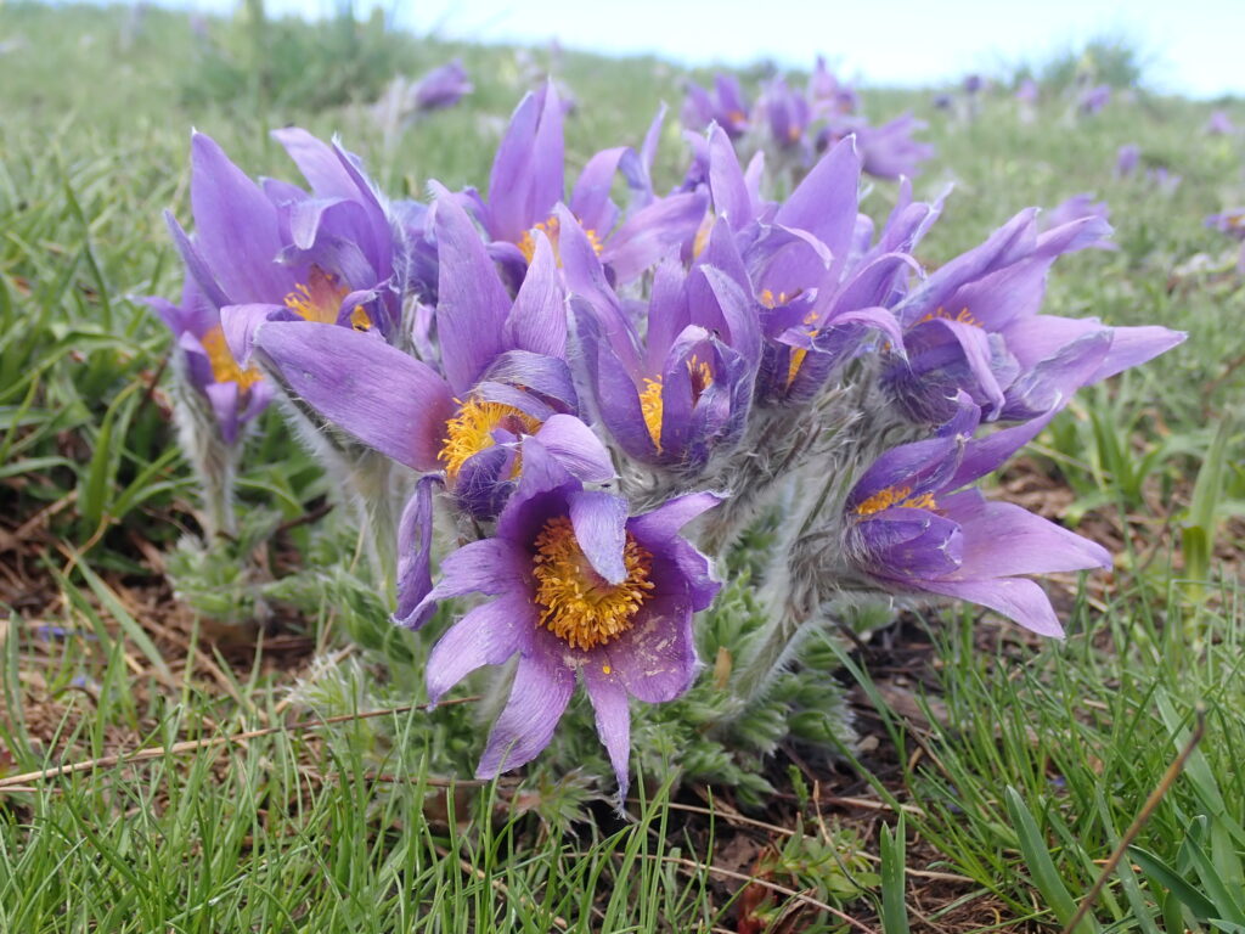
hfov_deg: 41.2
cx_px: 622
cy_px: 467
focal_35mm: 46
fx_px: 1654
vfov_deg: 31.5
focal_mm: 8.41
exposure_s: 1/125
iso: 100
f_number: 4.5
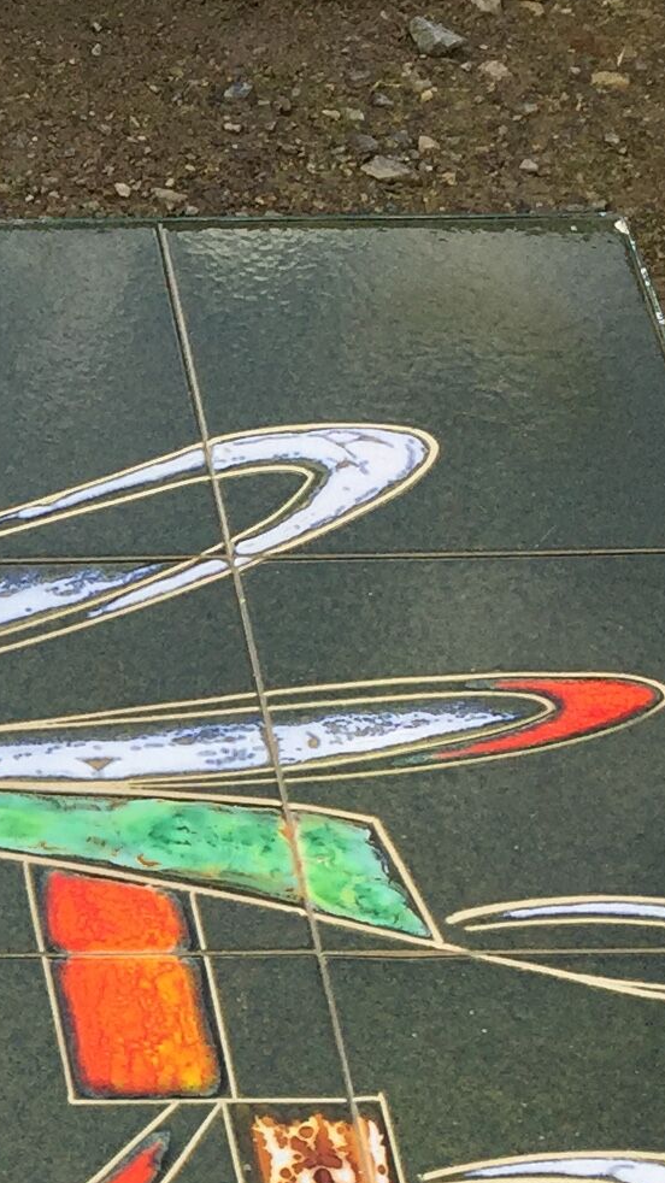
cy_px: 959
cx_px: -685
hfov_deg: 10.5
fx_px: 3293
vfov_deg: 20.1
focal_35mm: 105
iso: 32
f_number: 2.2
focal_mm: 4.15
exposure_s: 1/638
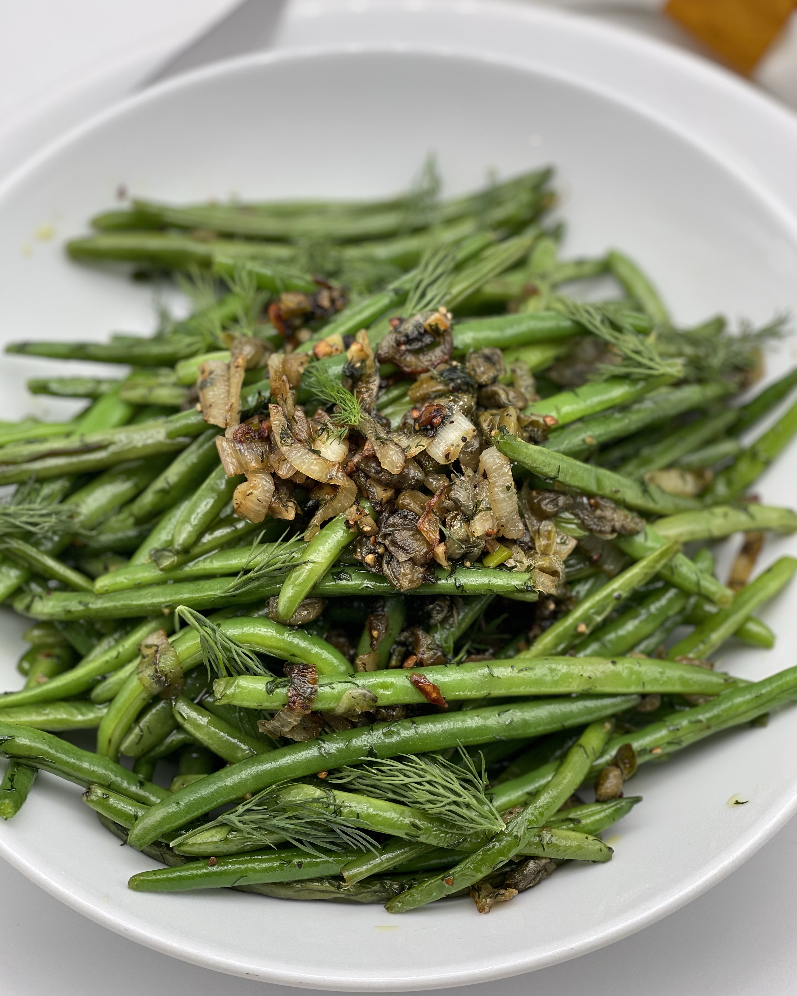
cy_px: 516
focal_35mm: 67
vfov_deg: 28.3
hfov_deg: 22.8
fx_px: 1976
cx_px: 398
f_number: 2.2
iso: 32
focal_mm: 7.5
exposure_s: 1/120
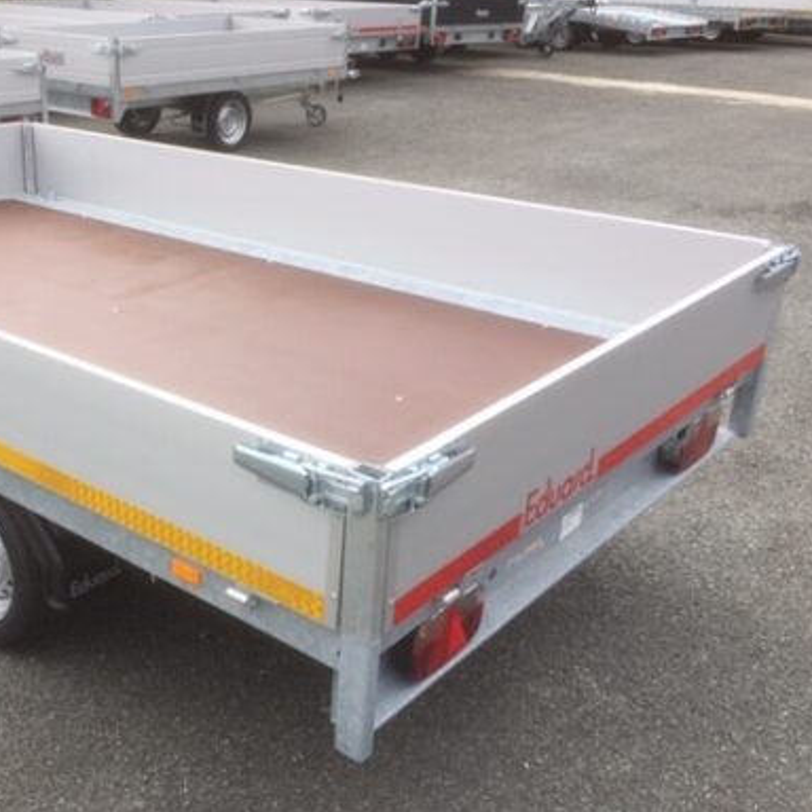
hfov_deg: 40.4
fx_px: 1062
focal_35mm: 40
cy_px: 450
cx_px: 184
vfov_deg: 41.8
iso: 32
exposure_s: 1/527
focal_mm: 4.15
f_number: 2.2
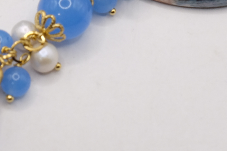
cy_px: -115
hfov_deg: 8.3
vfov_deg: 5.5
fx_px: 1564
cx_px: 141
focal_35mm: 248
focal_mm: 46.6
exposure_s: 1/50
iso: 640
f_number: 8
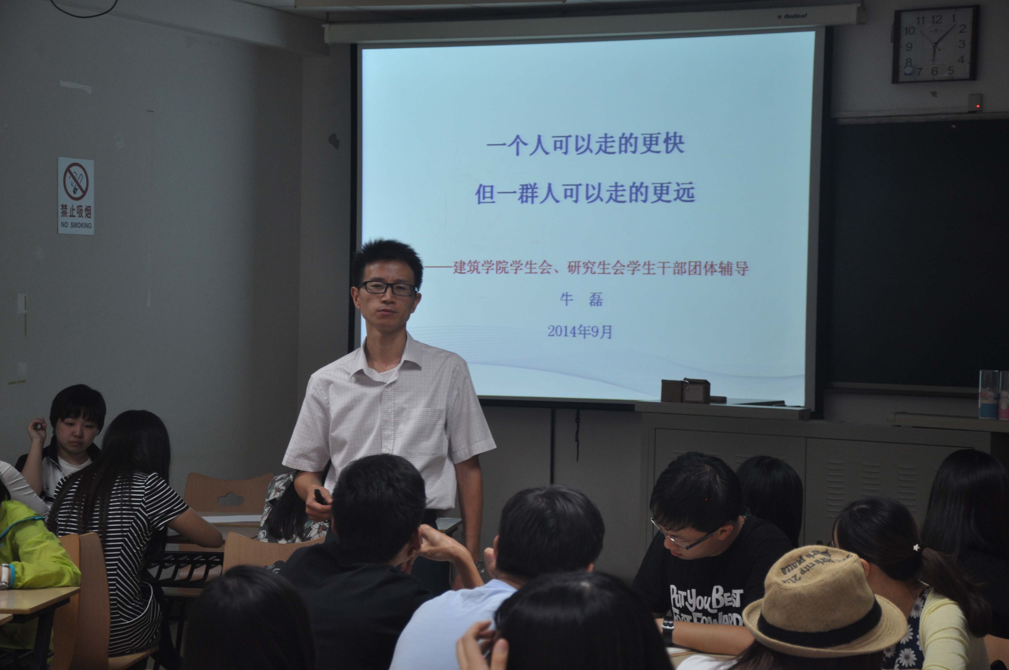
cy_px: 335
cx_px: 504
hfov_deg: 26.0
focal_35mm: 78
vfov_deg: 17.4
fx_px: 2183
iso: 400
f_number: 5
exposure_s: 1/30
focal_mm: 52
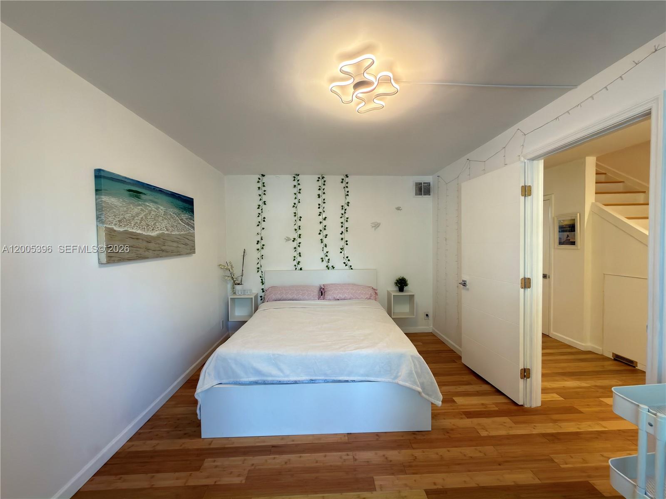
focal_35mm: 14
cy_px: 250
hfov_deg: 102.1
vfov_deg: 85.7
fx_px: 269
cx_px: 333
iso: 80
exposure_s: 1/30
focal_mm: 2.22
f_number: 2.2
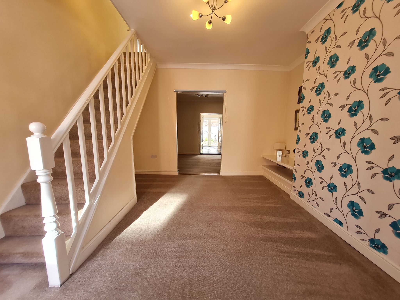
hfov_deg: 106.2
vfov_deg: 89.9
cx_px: 200
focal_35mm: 13
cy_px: 150
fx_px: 150
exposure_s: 1/50
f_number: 2.2
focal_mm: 1.74
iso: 64
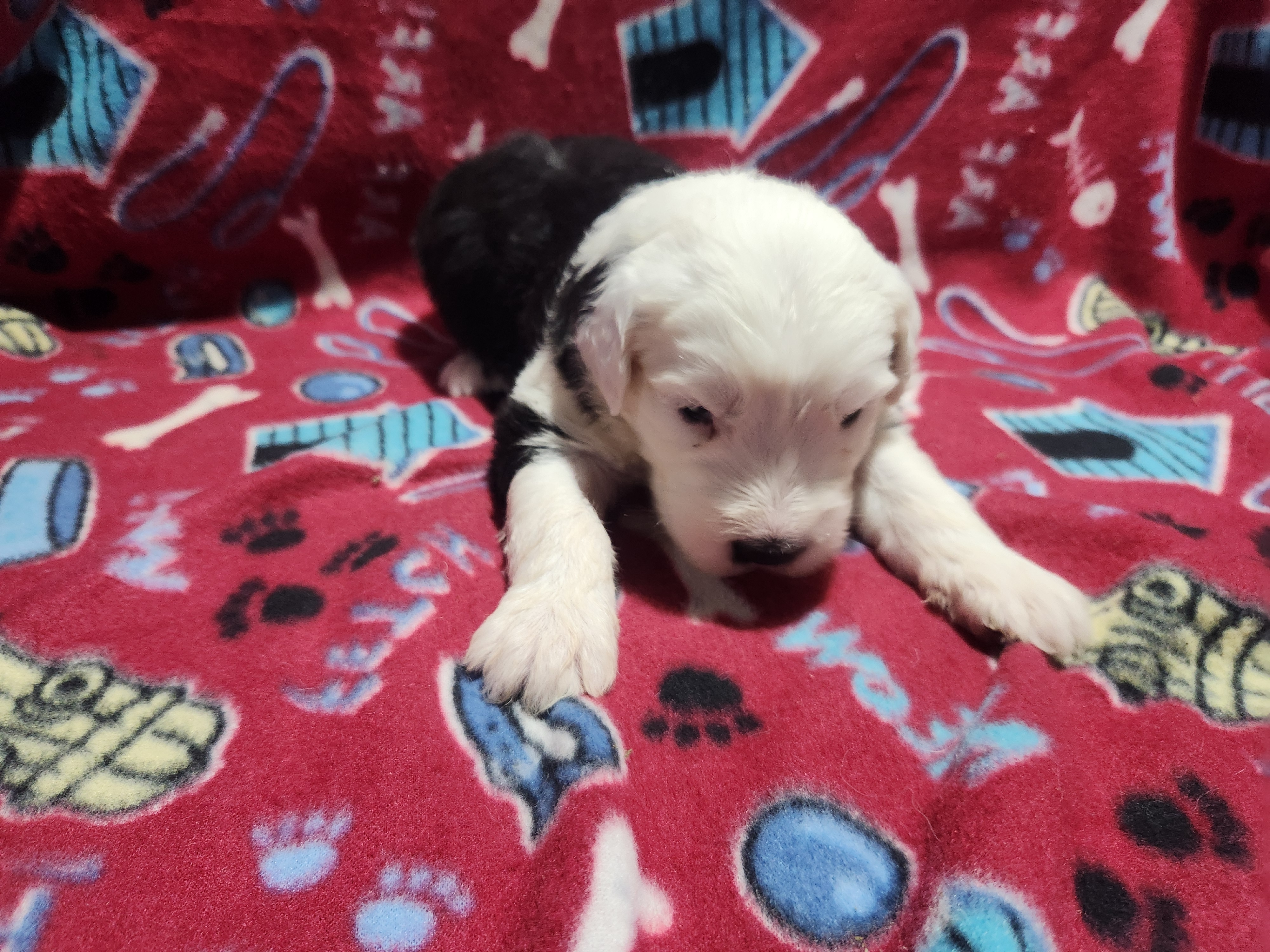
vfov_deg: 58.9
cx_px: 635
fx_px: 844
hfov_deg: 73.9
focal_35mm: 23
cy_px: 476
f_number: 1.8
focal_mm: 5.4
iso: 500
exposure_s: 1/120
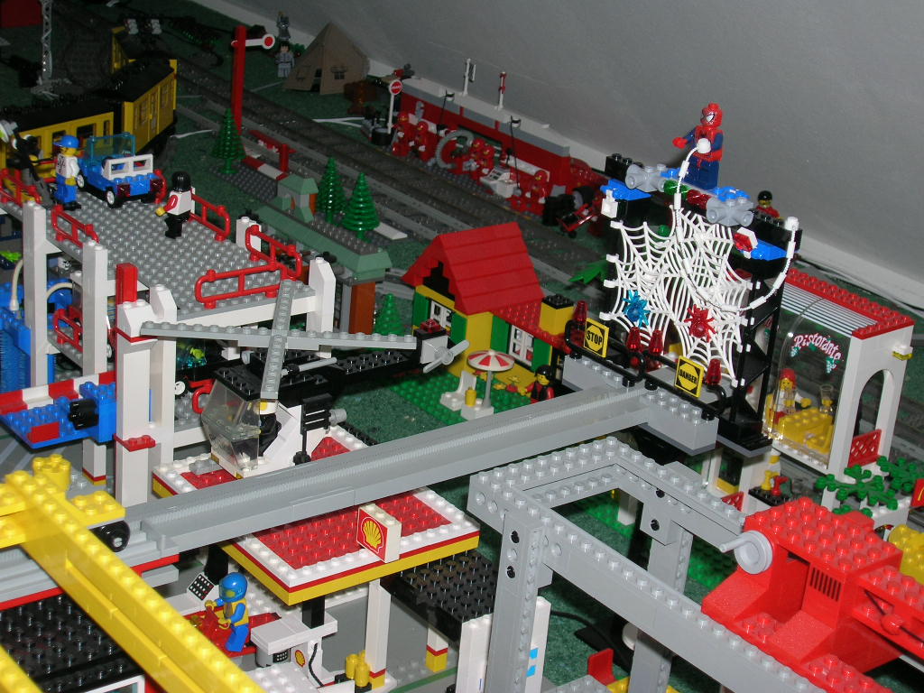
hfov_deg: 30.7
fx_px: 1682
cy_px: 346
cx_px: 462
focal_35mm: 63
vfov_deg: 23.3
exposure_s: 1/60.1
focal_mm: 10.4
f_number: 3.6
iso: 50
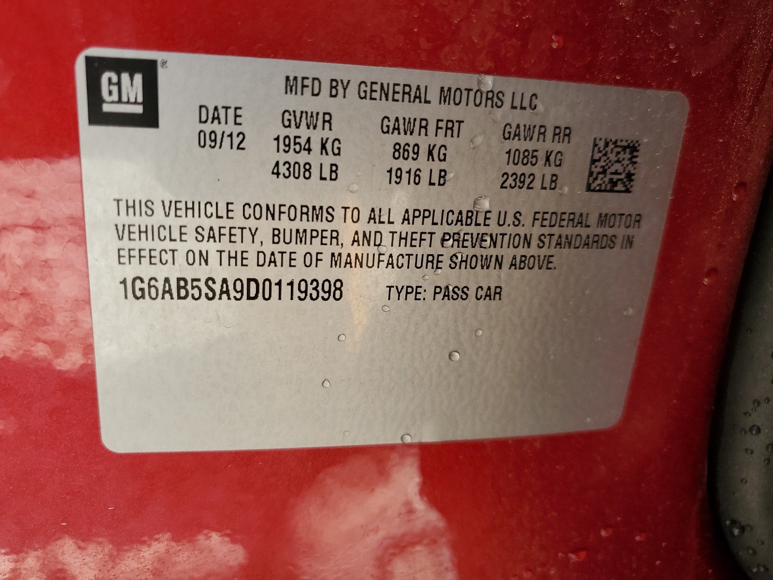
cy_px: 290
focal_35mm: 26
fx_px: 581
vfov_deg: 53.1
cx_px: 386
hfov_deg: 67.3
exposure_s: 1/400
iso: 50
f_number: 1.5
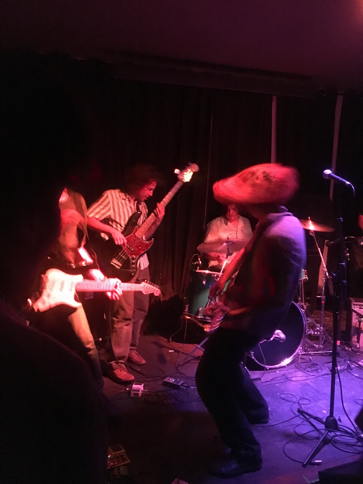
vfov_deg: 61.7
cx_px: 182
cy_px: 242
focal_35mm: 29
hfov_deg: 48.2
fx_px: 405
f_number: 2.2
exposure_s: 1/15
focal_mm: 4.15
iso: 2000
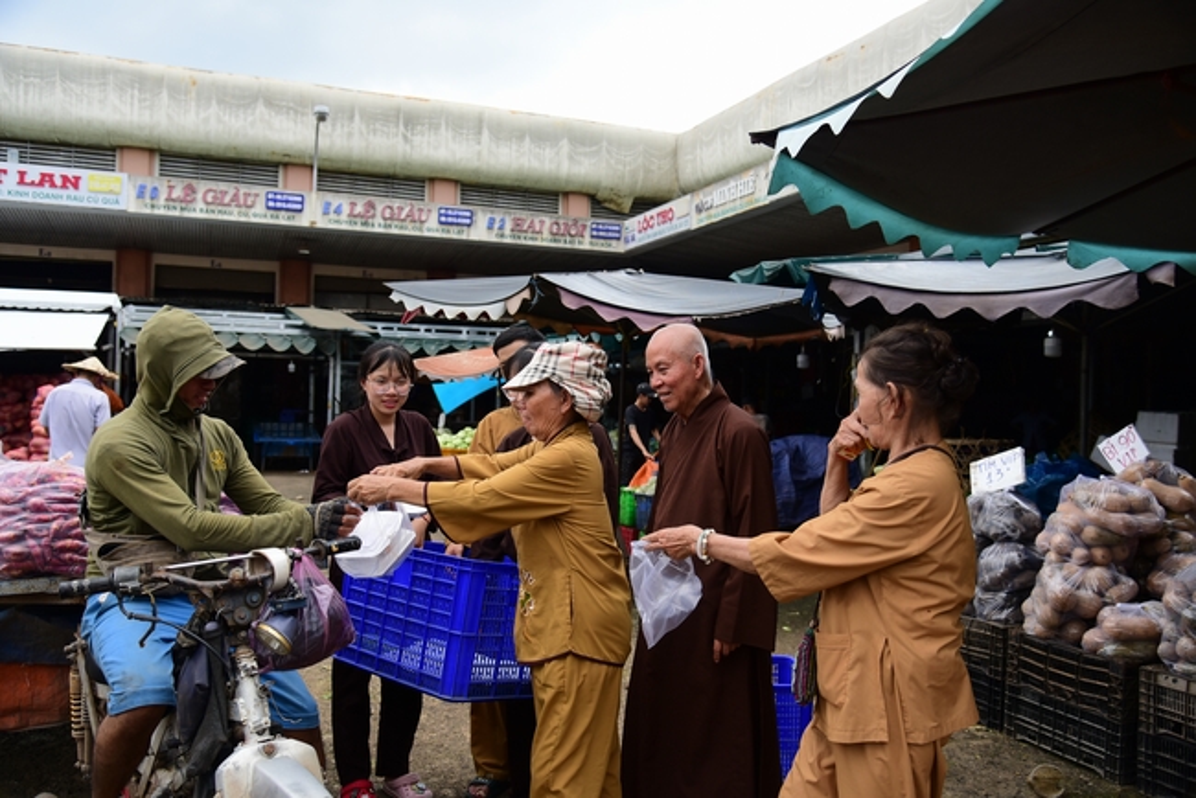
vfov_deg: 43.6
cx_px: 598
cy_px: 399
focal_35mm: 30
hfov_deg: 61.9
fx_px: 997
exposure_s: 1/1250
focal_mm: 30
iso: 320
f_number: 4
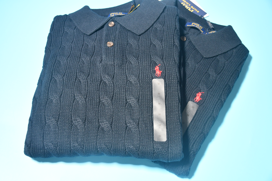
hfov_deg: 49.6
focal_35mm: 39
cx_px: 136
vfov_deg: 34.2
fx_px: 295
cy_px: 90
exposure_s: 1/125
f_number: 3.8
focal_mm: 26
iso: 800
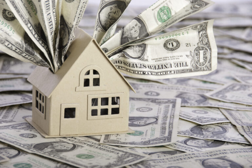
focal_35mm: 300
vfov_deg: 4.6
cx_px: 126
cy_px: 84
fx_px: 2102
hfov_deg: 6.9
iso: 100
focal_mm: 200
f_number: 9
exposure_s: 1/200
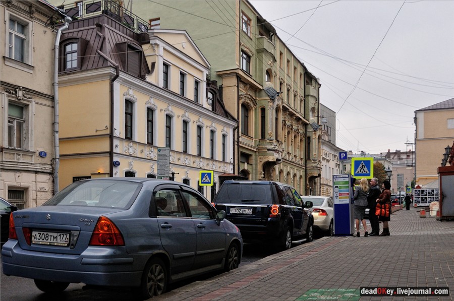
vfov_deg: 36.8
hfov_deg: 53.2
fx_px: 453
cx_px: 227
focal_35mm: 36
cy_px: 150
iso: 640
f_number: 5.6
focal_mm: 24
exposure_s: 1/320
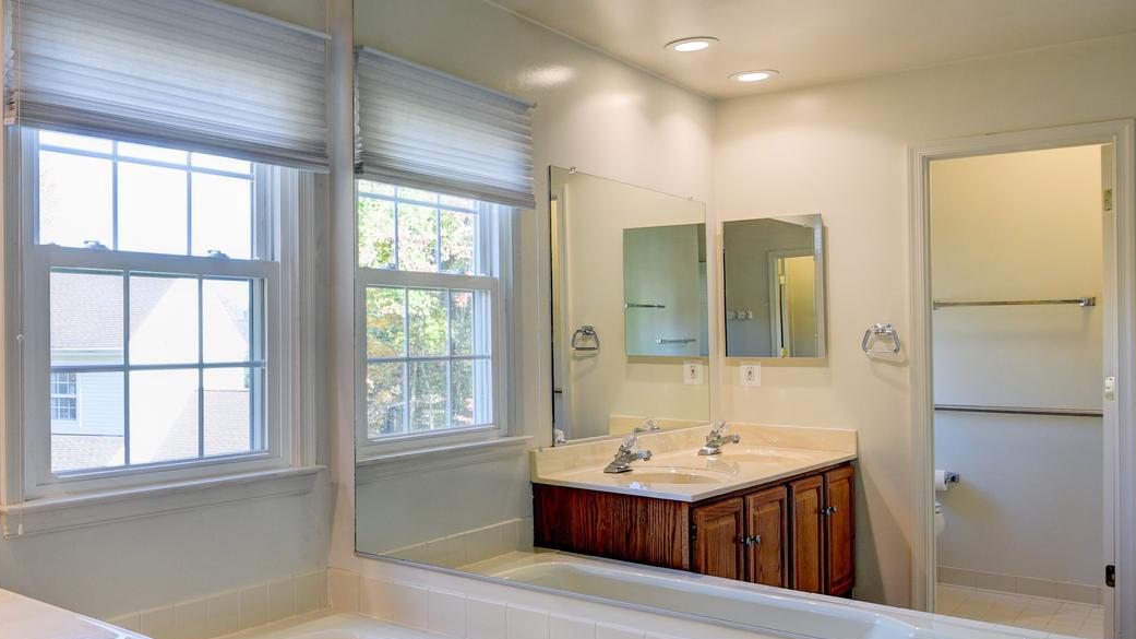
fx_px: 994
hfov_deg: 53.3
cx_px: 150
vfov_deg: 35.6
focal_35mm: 33
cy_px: 327
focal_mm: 16
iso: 200
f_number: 5.6
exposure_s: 1/10
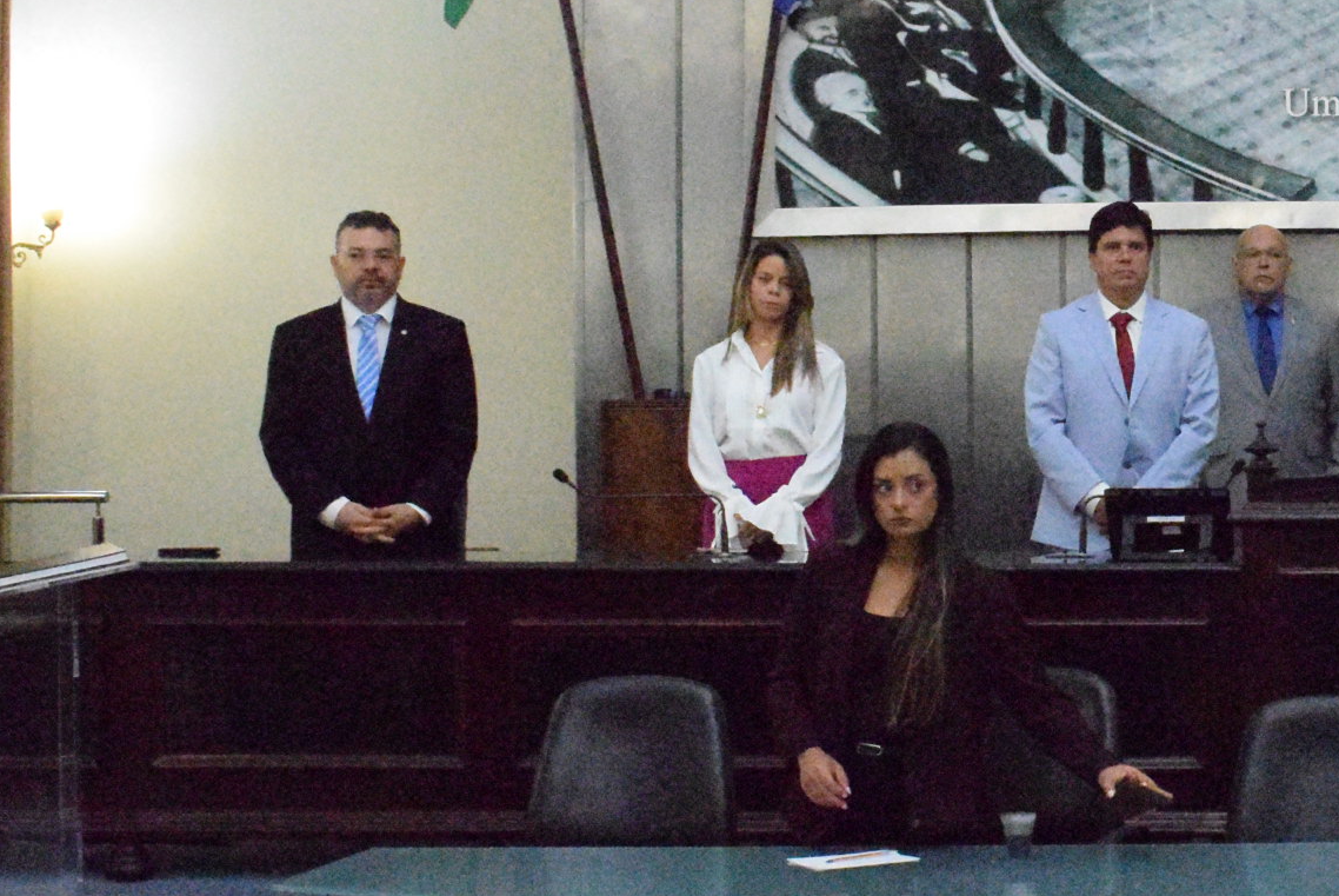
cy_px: 473
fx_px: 2643
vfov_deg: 19.2
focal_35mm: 71
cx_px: 1494
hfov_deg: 26.1
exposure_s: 1/400
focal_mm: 18
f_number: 8
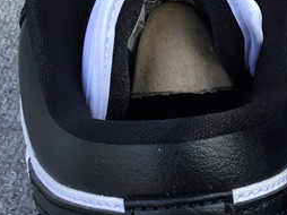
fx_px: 911
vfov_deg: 13.4
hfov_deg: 17.1
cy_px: 157
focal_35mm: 110
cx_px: 350
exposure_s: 1/100
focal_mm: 3.3
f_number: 2.4
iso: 25
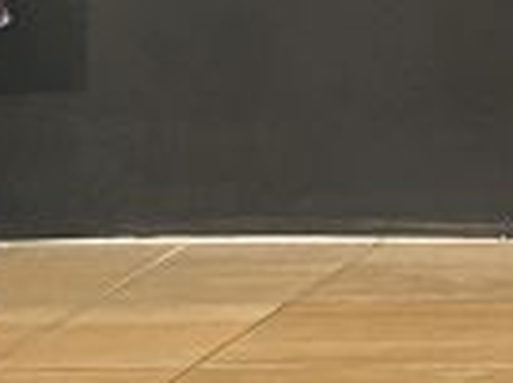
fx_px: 3021
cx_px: 1961
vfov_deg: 6.6
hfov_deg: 7.4
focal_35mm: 204
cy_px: -738
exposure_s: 1/60
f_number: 1.8
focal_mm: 4.25
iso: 200
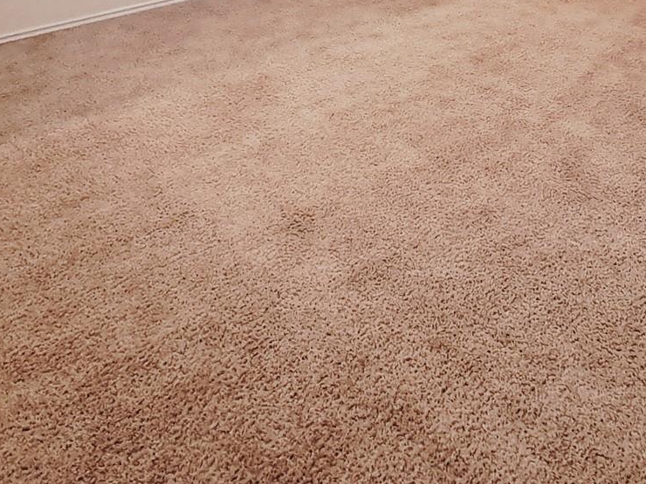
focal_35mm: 36
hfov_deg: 50.5
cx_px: 428
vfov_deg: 35.1
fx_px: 672
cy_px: -24
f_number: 2.2
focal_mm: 1.74
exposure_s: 1/50
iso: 100
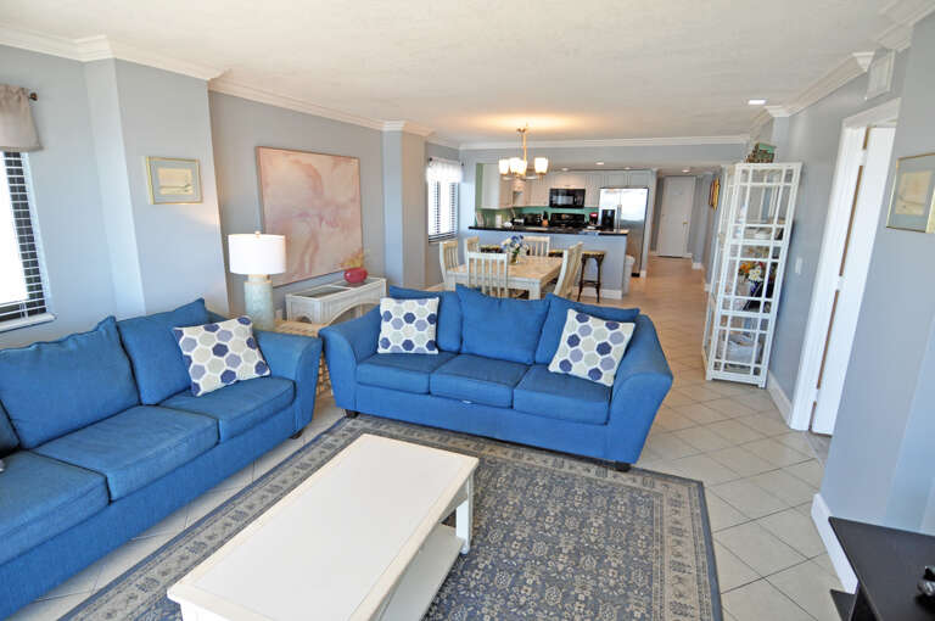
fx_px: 467
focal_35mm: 18
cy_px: 310
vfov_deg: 67.2
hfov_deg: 90.1
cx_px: 468
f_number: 5
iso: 400
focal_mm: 12
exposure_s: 1/100
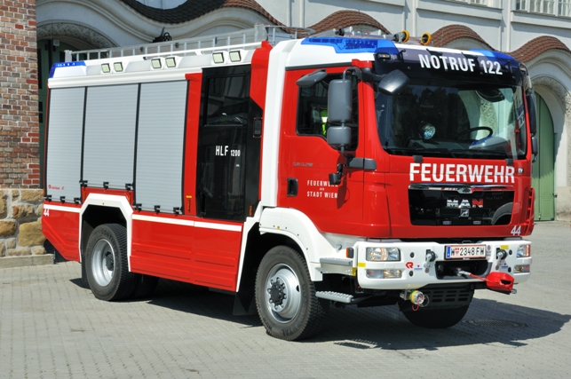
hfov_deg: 28.1
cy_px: 190
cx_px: 286
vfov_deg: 18.9
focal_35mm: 72
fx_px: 1141
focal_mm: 48
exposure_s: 1/200
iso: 200
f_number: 20
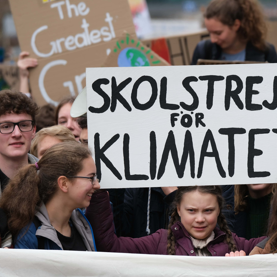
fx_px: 3295
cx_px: 200
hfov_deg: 4.8
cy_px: 139
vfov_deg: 4.8
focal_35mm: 364
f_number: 5
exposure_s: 1/500
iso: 250
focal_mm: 189.7
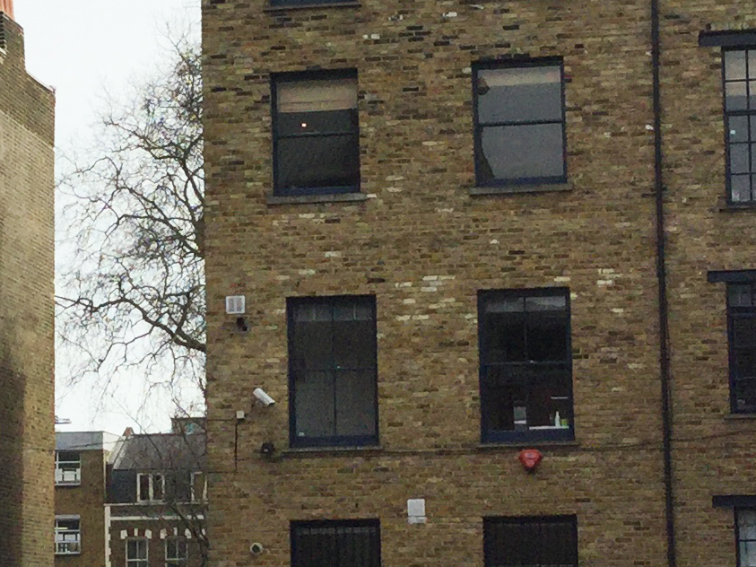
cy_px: 331
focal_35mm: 120
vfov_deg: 12.3
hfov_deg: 16.3
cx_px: 161
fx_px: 2620
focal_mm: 3.3
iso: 25
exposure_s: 1/1773
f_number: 2.4
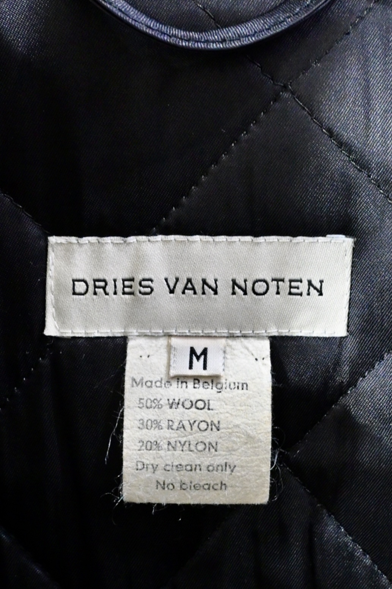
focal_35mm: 29
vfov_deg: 63.2
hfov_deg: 44.6
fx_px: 478
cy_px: 294
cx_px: 196
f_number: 5.6
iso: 2000
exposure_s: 1/6
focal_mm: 19.5
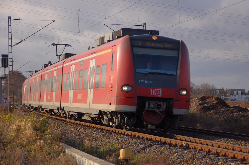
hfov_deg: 17.1
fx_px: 829
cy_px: 82
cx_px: 124
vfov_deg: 11.4
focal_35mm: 120
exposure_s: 1/640
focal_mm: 80
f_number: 5.6
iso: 200
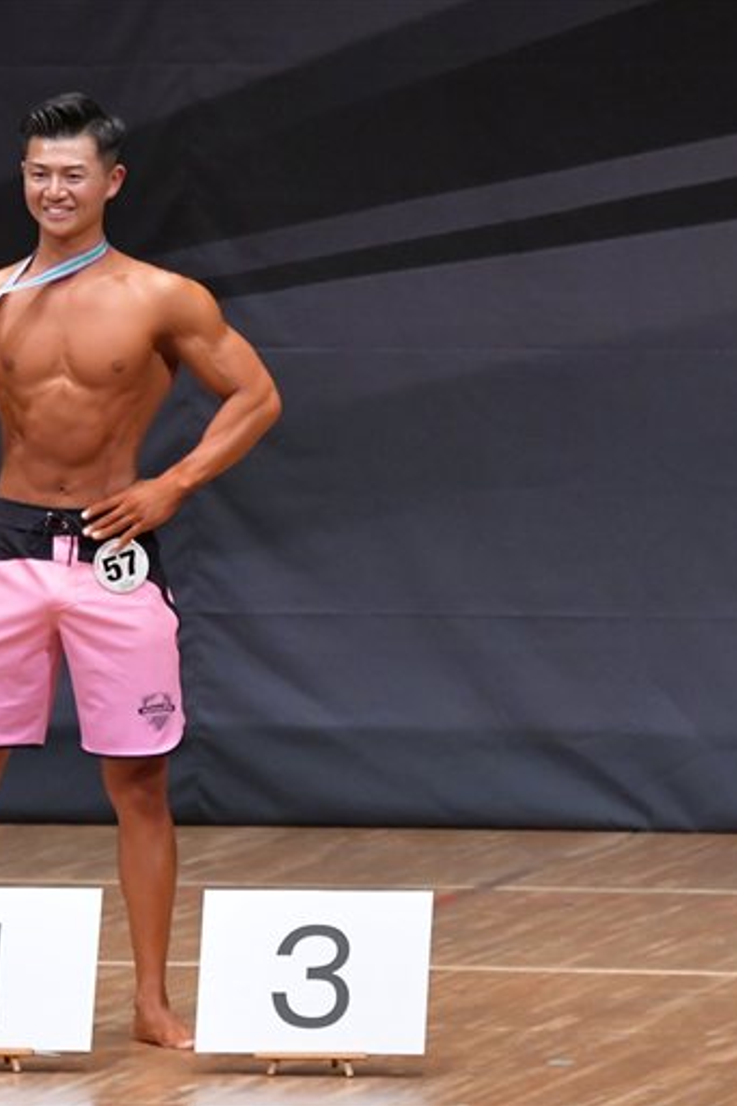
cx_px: 85
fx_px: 13204
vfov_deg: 4.8
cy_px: 554
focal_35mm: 430
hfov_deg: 3.2
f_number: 5.6
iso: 6400
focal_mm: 190
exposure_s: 1/400
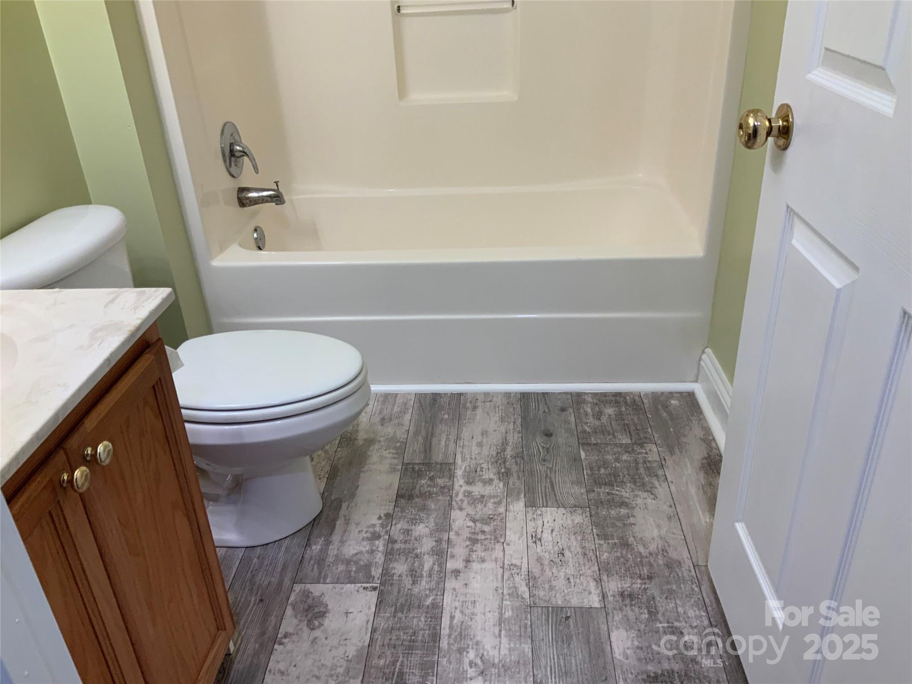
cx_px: 456
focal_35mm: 29
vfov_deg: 48.2
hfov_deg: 61.7
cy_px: 342
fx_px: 764
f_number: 1.8
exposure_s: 1/120
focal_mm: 3
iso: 64
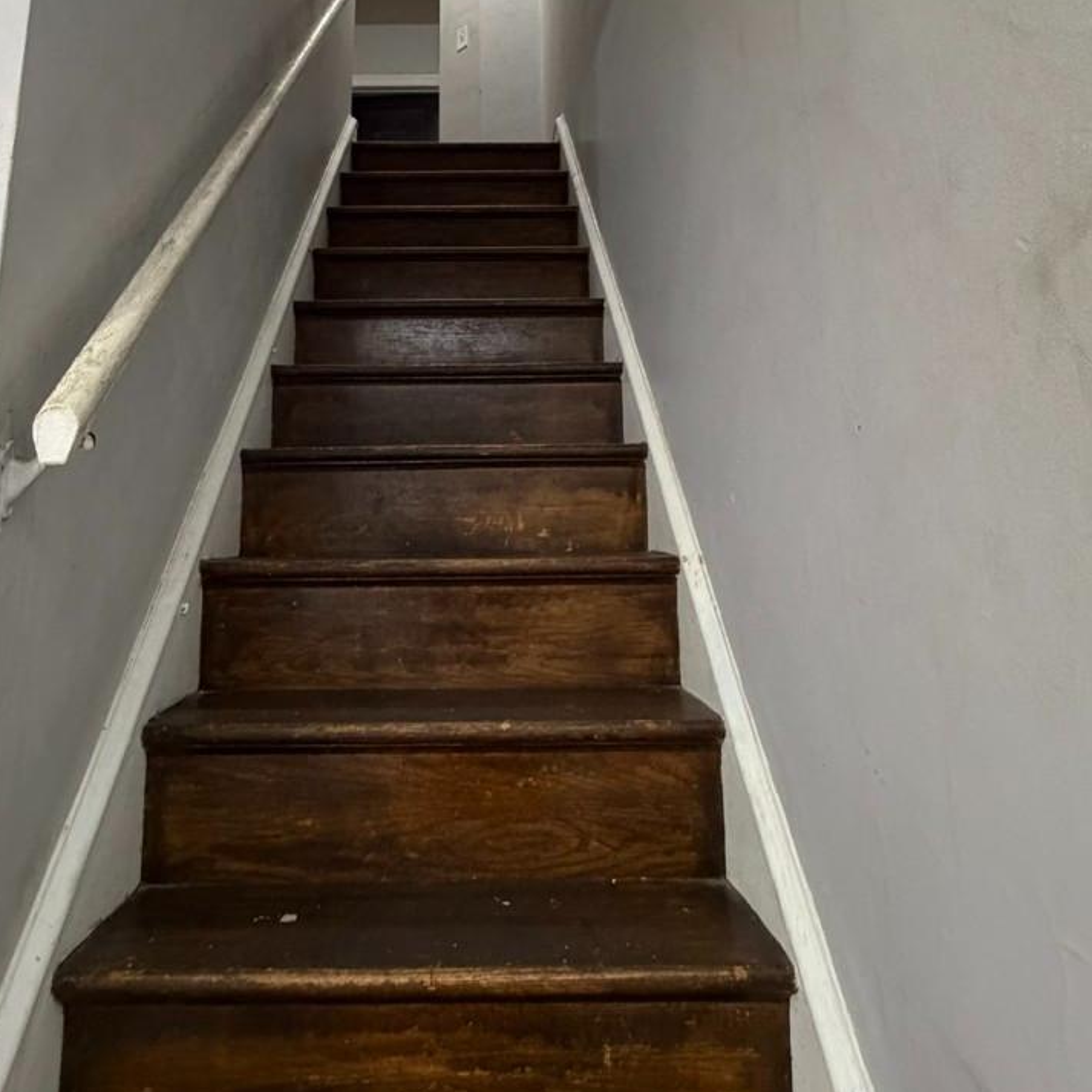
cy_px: 352
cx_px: 473
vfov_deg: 61.2
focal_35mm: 25
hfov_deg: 62.7
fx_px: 892
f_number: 2.2
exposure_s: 1/60
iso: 640
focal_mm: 2.22
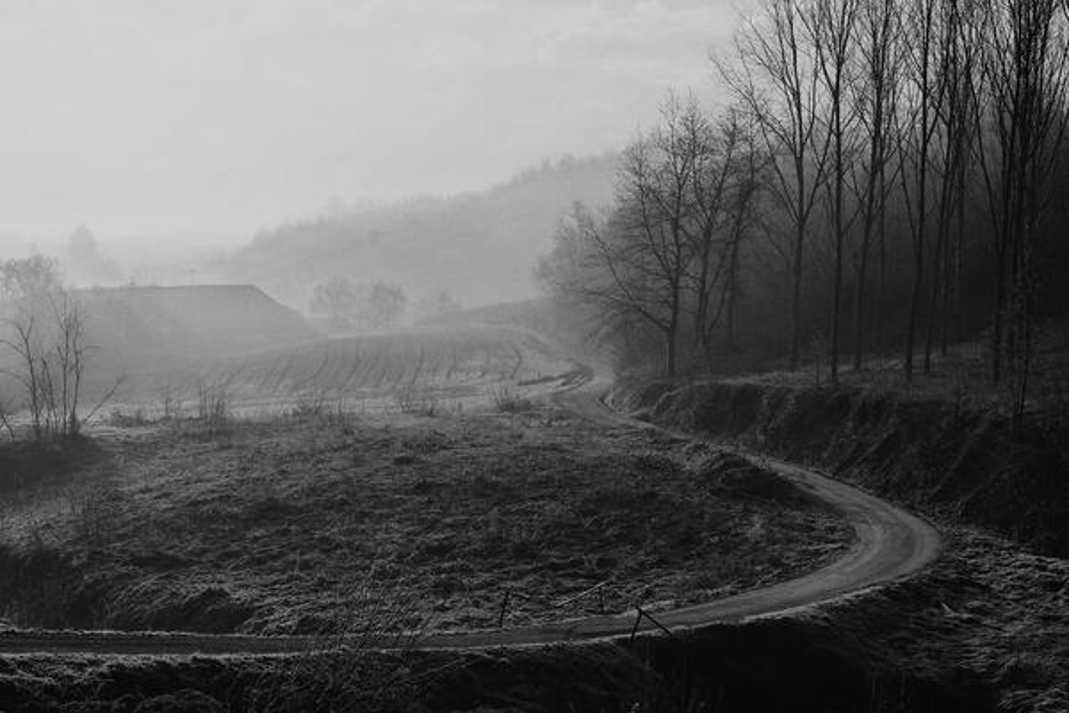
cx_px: 534
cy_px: 356
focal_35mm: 45
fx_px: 1336
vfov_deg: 29.9
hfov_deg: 43.6
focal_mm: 45
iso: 200
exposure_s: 1/320
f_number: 8
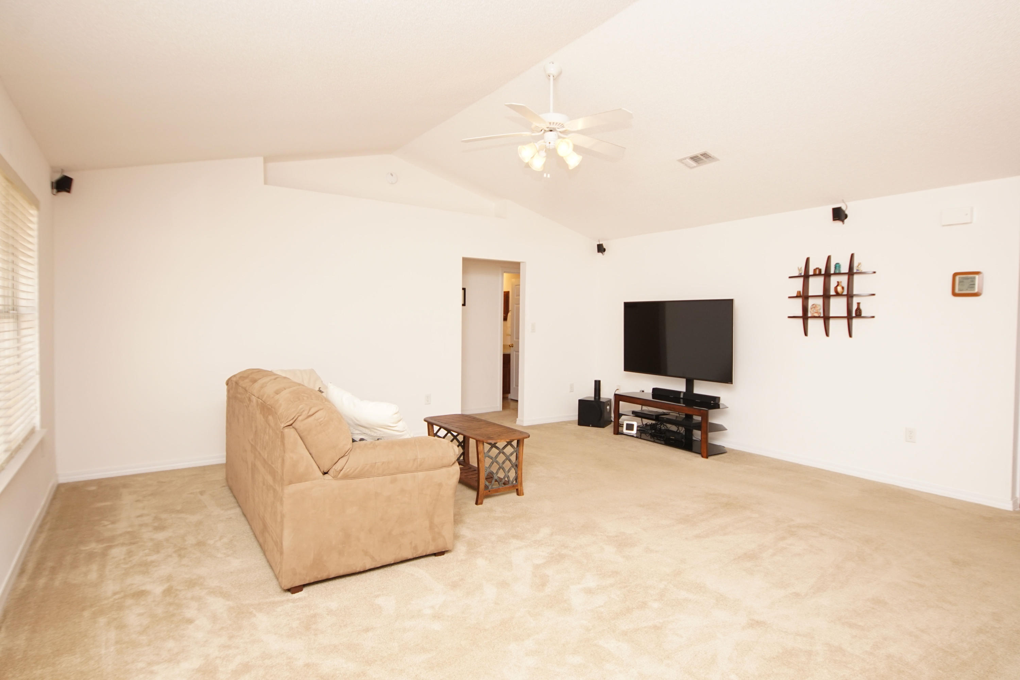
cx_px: 510
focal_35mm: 18
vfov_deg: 67.4
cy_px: 340
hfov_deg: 90.0
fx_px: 510
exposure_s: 1/160
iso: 640
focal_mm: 12
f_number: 4.5
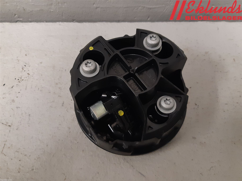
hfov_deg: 67.3
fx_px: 182
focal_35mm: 26
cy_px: 90
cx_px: 121
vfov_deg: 53.1
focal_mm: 3.93
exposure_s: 1/50
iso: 200
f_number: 1.7
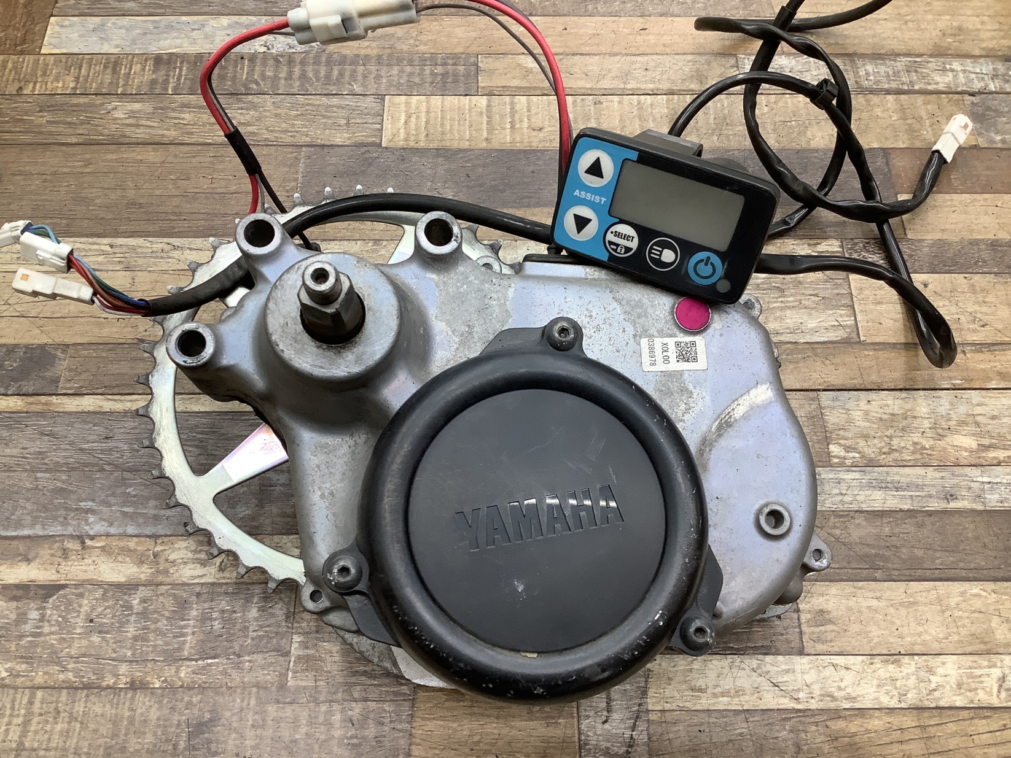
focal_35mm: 31
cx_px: 506
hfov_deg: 58.3
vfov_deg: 45.5
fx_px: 906
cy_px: 379
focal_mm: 3.3
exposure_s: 1/50
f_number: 2.4
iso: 80
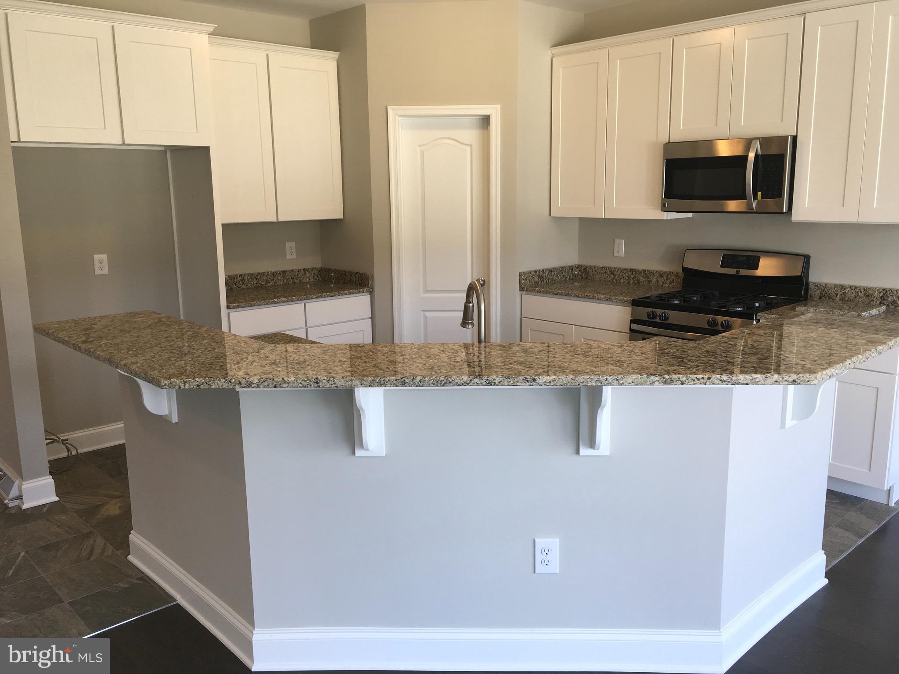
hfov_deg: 61.7
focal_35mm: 29
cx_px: 450
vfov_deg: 48.2
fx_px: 753
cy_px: 337
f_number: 2.2
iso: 25
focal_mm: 4.15
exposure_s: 1/31
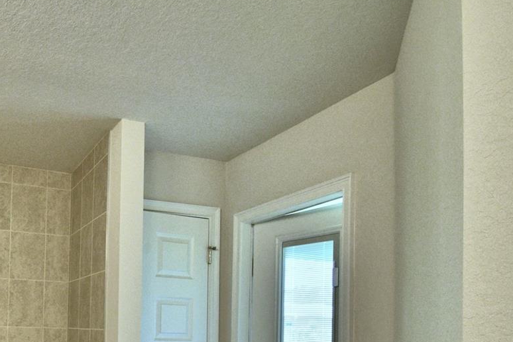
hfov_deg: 55.4
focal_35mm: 31
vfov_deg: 39.1
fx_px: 442
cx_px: 93
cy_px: 312
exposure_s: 1/125
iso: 360
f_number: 4.5
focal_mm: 10
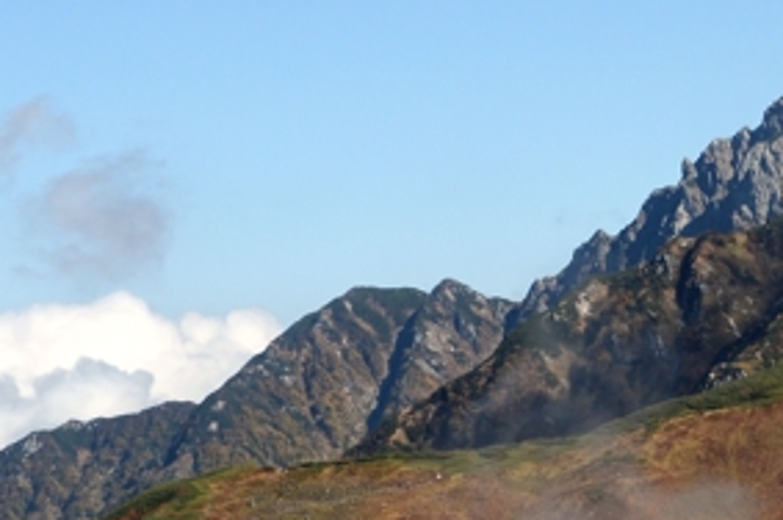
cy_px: 209
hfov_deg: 10.9
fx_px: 3932
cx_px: 1259
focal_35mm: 181
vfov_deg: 7.6
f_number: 9
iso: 200
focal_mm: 50
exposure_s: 1/800
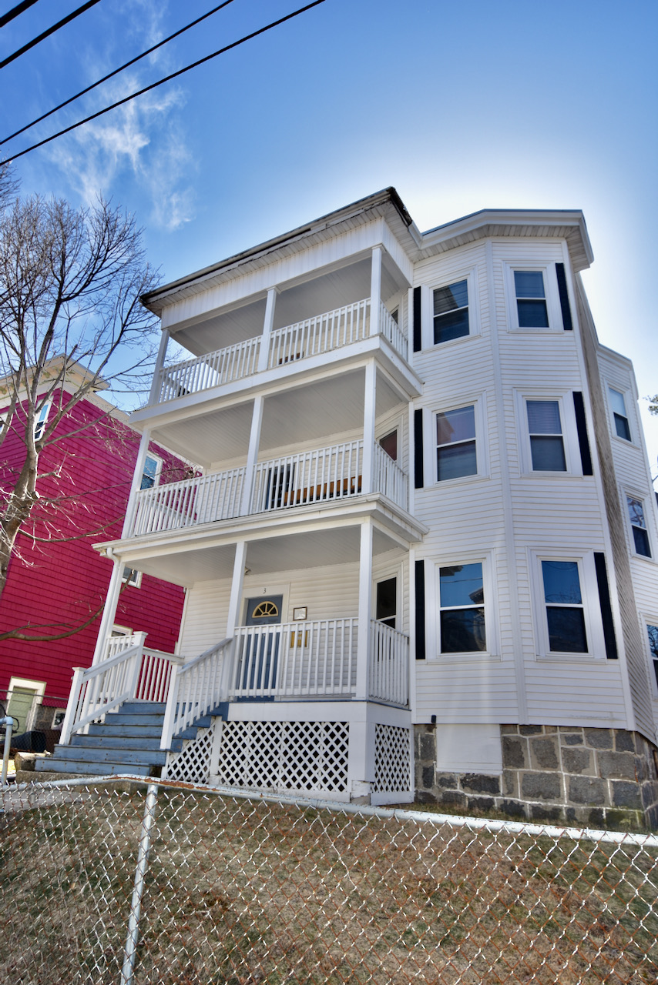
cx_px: 329
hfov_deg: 59.5
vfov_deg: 81.2
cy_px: 492
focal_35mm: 21
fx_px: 575
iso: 100
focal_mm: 14
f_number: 7.1
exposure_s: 1/250
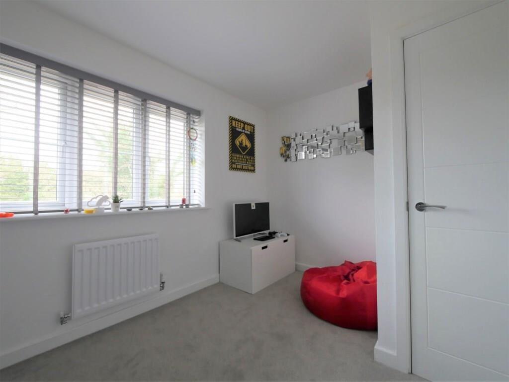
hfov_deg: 102.0
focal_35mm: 14
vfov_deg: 85.7
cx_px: 254
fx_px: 206
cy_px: 191
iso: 640
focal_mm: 7
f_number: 4
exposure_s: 1/60
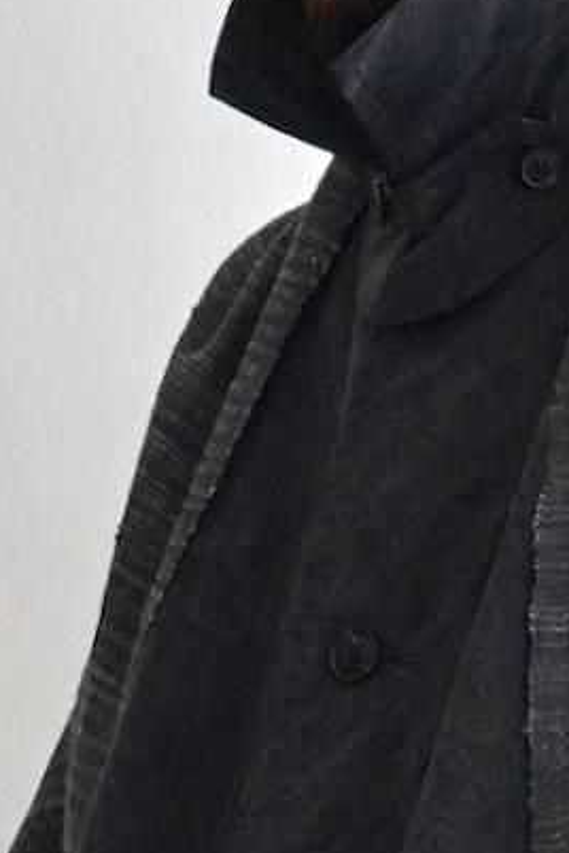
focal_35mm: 188
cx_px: 522
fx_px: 4457
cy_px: 1623
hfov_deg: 7.3
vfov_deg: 10.2
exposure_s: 1/160
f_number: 4.5
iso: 800
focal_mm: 42
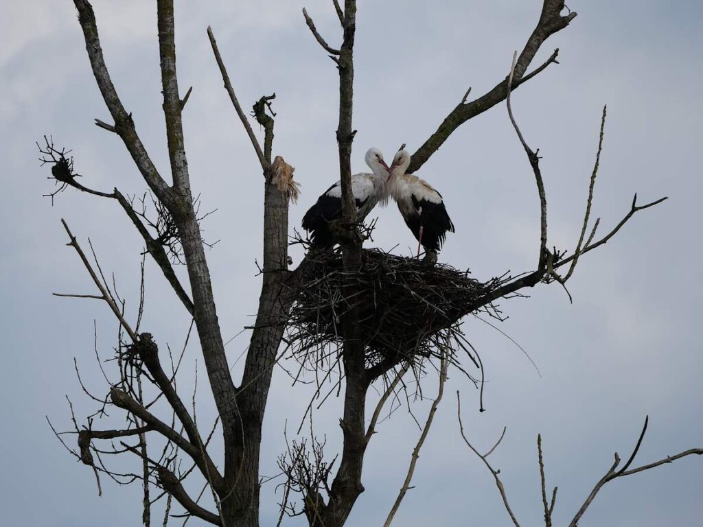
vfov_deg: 3.0
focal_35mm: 492
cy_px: 264
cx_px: 352
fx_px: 9992
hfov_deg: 4.0
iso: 200
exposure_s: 1/1000
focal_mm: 246
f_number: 5.3
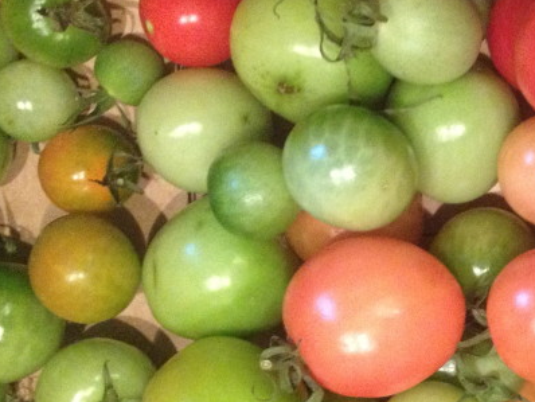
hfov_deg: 20.4
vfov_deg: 16.4
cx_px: 637
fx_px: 1392
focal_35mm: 90
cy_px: 297
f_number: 2.4
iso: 400
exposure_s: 1/20
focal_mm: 4.28
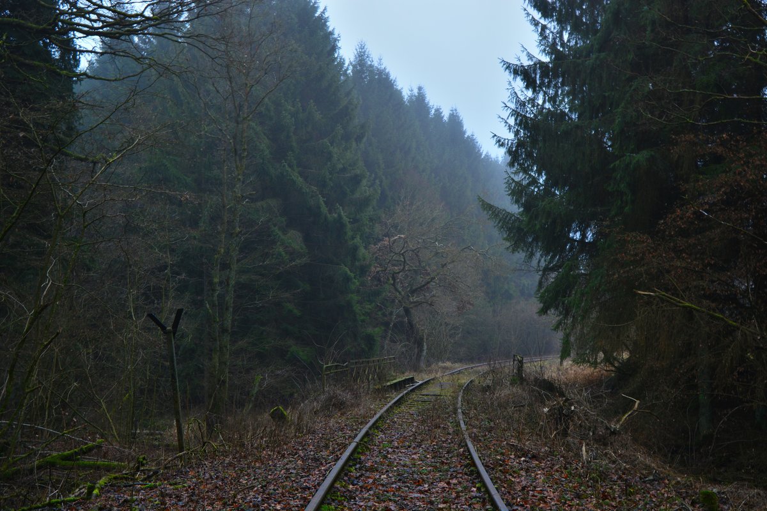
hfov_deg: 43.6
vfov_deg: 29.9
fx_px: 959
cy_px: 256
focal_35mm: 45
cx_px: 384
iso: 100
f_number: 13
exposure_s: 1/1.3
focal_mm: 30
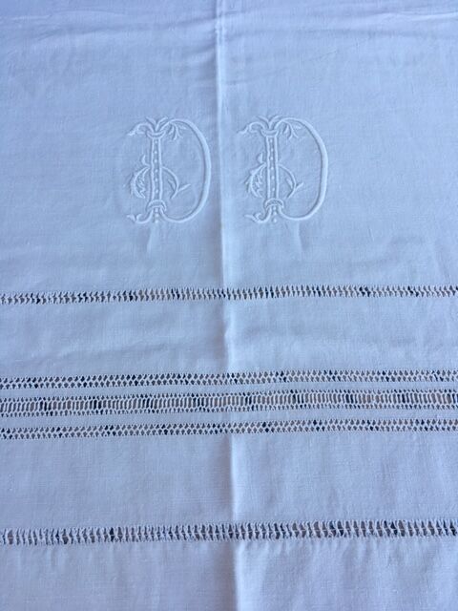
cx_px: 229
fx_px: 512
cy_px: 306
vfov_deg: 61.7
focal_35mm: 29
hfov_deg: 48.2
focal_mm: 4.15
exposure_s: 1/246
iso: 25
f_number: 2.2
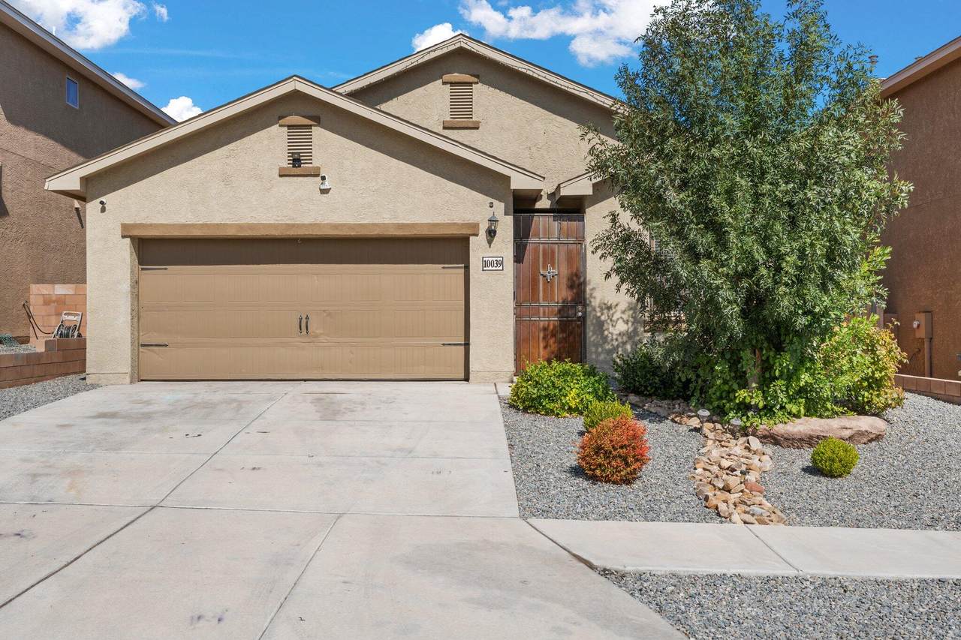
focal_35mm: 33
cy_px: 320
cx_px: 480
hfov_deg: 57.2
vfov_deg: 40.0
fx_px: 881
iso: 320
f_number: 9
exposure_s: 1/320
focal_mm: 33
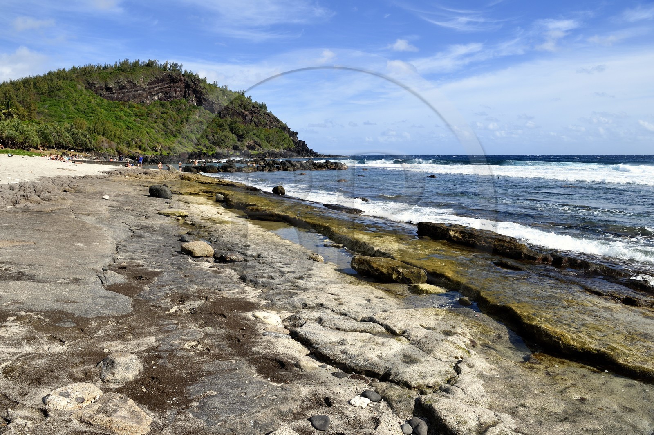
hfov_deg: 73.8
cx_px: 327
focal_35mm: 24
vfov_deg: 53.1
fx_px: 436
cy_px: 218
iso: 200
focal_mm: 24
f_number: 14
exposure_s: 1/250
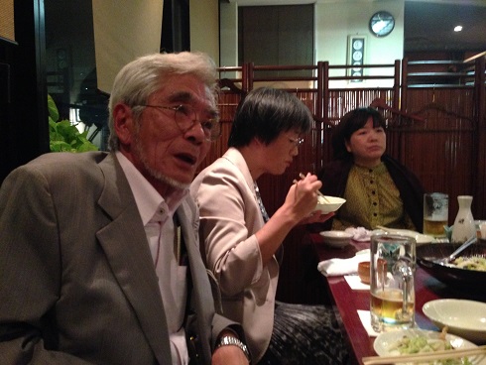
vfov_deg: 43.0
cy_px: 182
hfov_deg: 55.3
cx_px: 243
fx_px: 464
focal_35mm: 33
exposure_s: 1/15
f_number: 2.4
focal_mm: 4.12
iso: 500
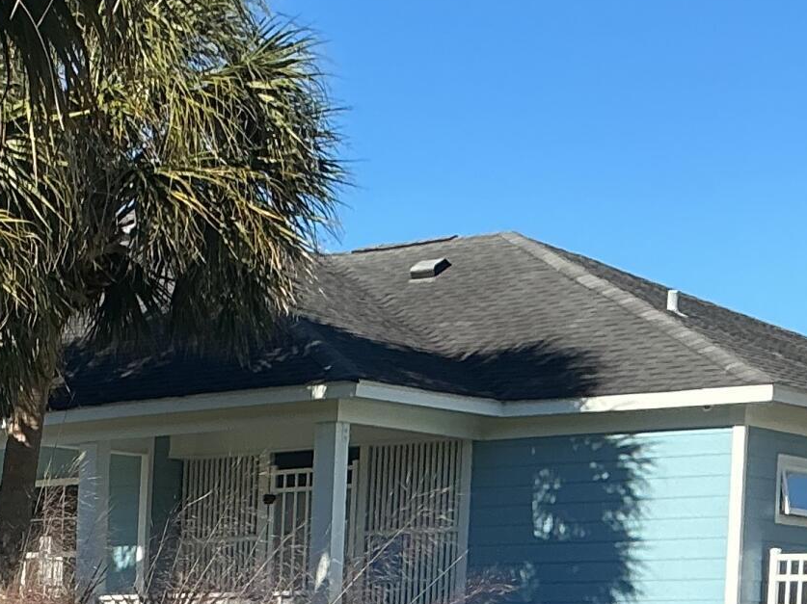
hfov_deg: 16.8
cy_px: 853
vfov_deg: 13.5
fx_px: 2424
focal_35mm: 104
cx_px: -479
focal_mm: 3
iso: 25
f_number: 1.8
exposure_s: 1/1221
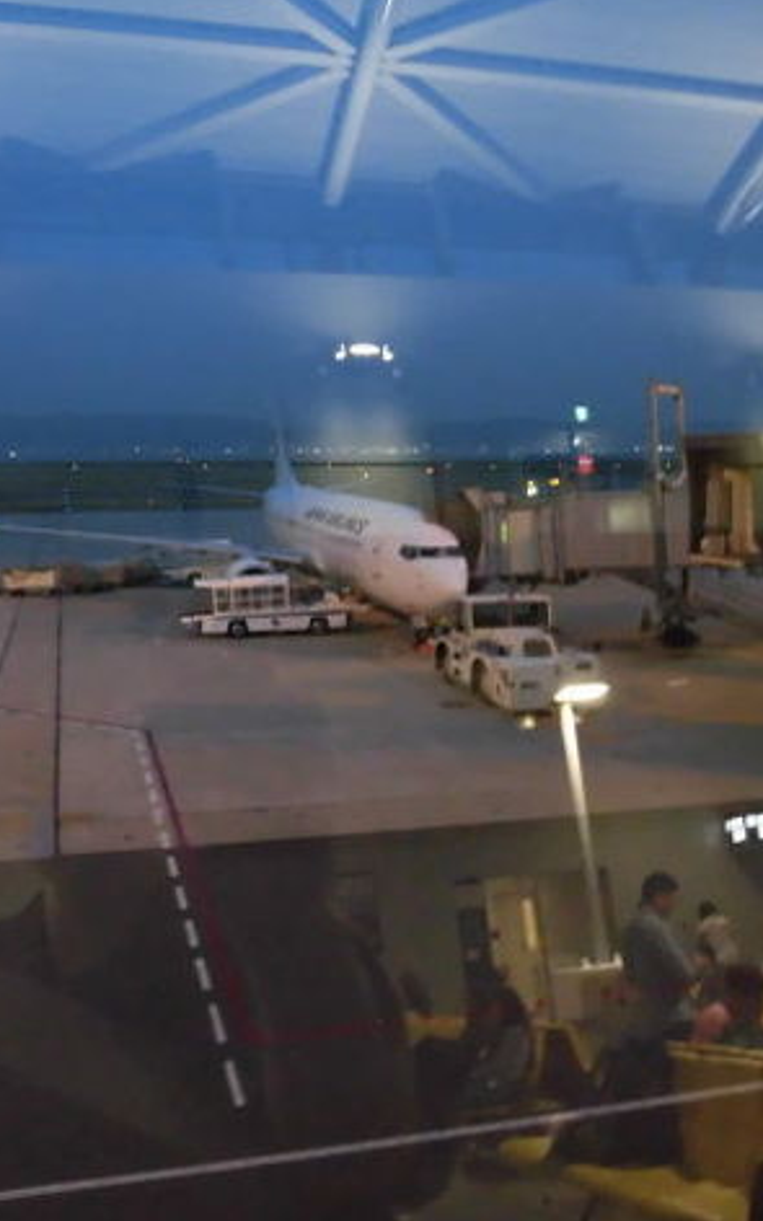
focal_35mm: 35
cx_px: 365
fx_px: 1164
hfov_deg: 36.3
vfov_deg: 55.3
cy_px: 594
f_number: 3.1
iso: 800
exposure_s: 1/15
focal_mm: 4.3
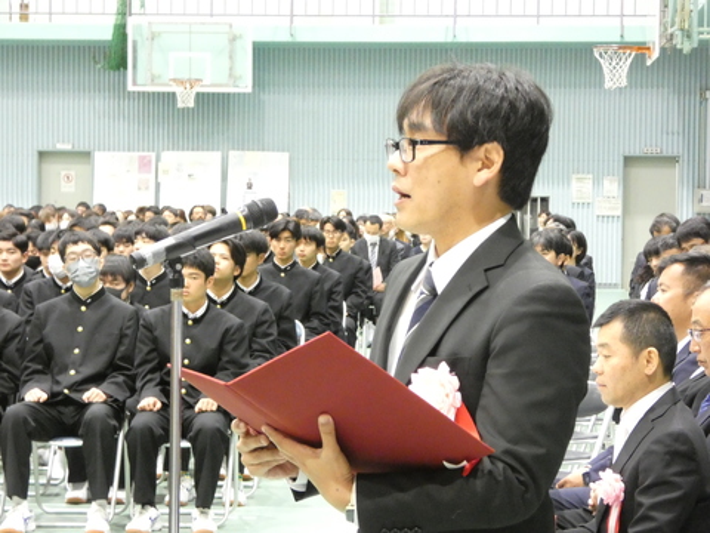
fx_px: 2256
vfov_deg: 13.5
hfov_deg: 17.9
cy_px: 266
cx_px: 355
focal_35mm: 110
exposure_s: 1/15
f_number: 5
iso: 1600
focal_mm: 19.7
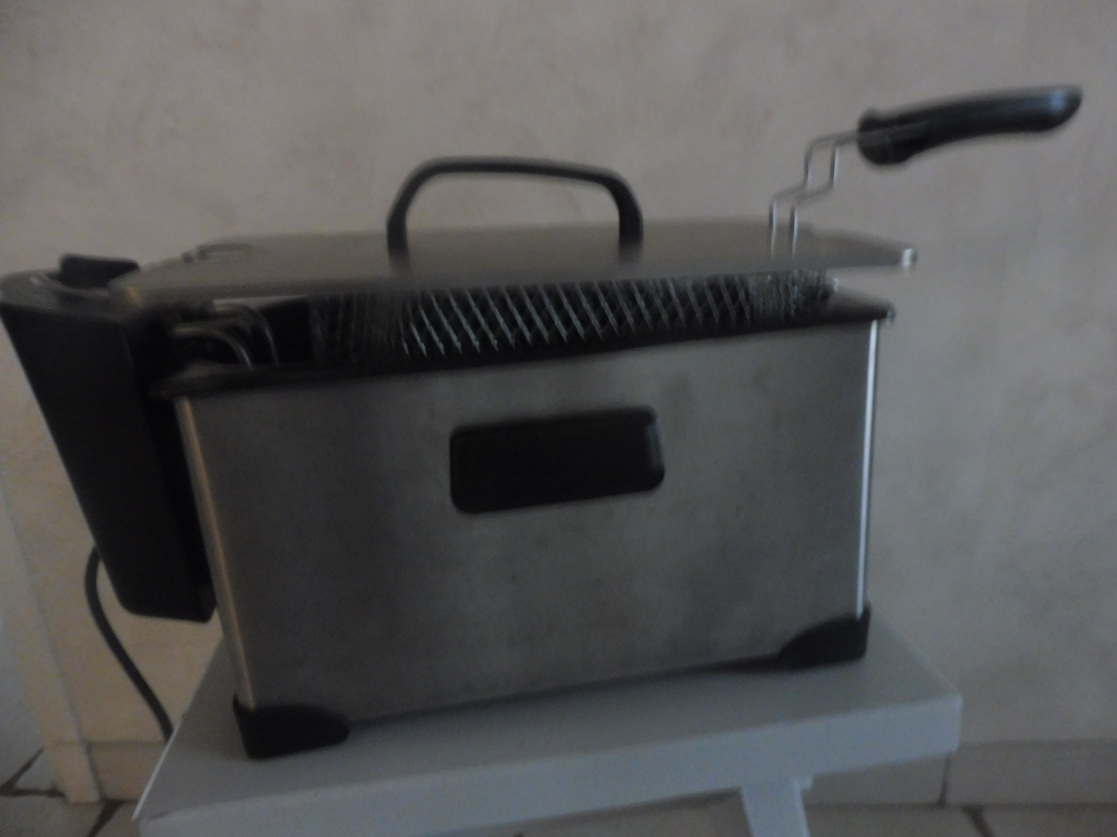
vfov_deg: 56.8
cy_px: 418
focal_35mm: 24
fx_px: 774
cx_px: 558
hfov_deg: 71.6
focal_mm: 4.3
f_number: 3.3
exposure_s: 1/4
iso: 640
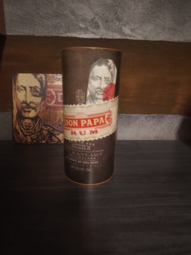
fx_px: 169
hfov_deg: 58.9
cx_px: 96
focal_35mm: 23
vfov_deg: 73.9
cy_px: 128
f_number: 1.6
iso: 640
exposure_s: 1/48
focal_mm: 6.57
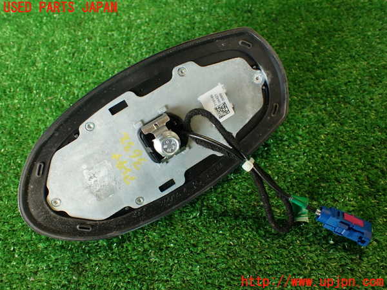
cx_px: 194
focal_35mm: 32
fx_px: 358
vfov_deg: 44.2
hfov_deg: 56.8
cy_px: 145
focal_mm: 5.79
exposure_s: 1/40
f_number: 2.4
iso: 200
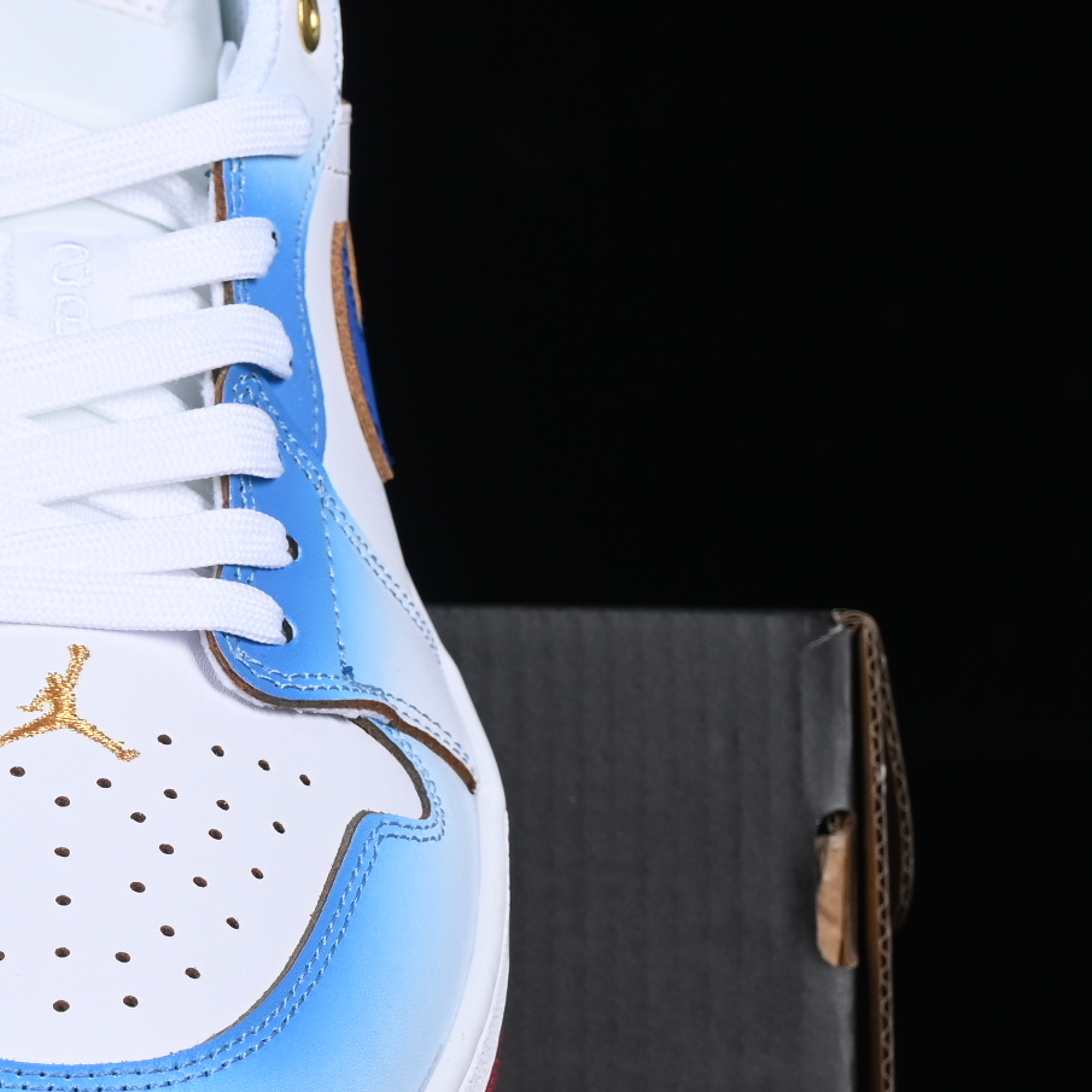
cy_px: 707
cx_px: -362
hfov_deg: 8.8
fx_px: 6995
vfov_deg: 8.9
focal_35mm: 196
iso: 160
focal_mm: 50
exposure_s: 1/80
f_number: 8
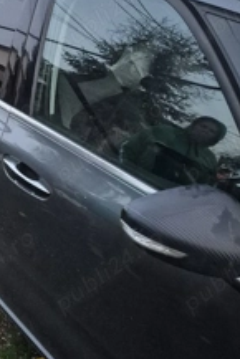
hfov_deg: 29.0
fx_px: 439
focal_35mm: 44
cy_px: 162
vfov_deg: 44.4
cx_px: 13
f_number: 1.8
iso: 1600
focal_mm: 5.4
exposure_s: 1/33
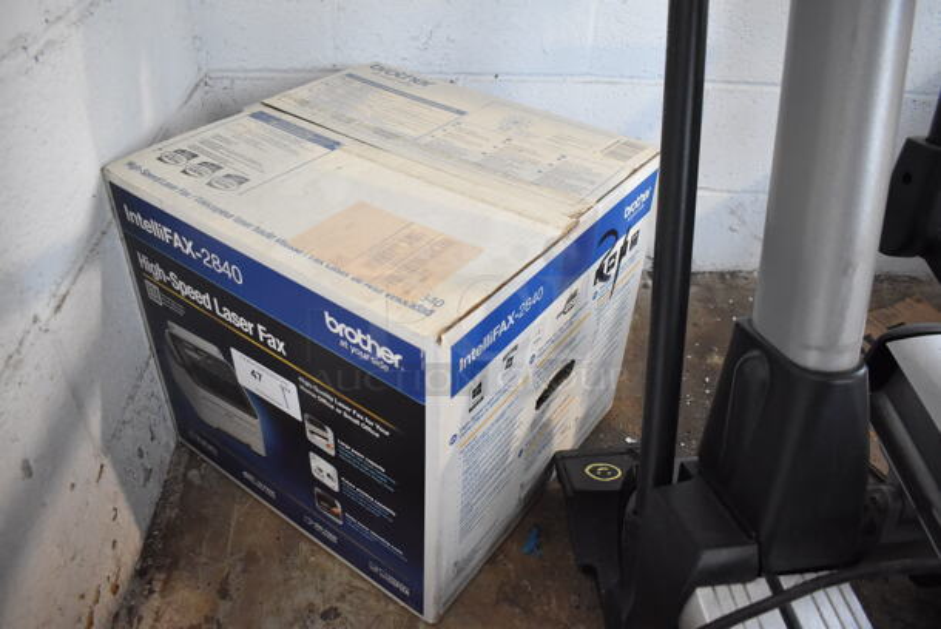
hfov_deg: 67.3
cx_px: 470
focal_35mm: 27
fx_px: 706
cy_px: 314
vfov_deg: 48.0
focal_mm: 18
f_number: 3.5
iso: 3200
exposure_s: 1/125
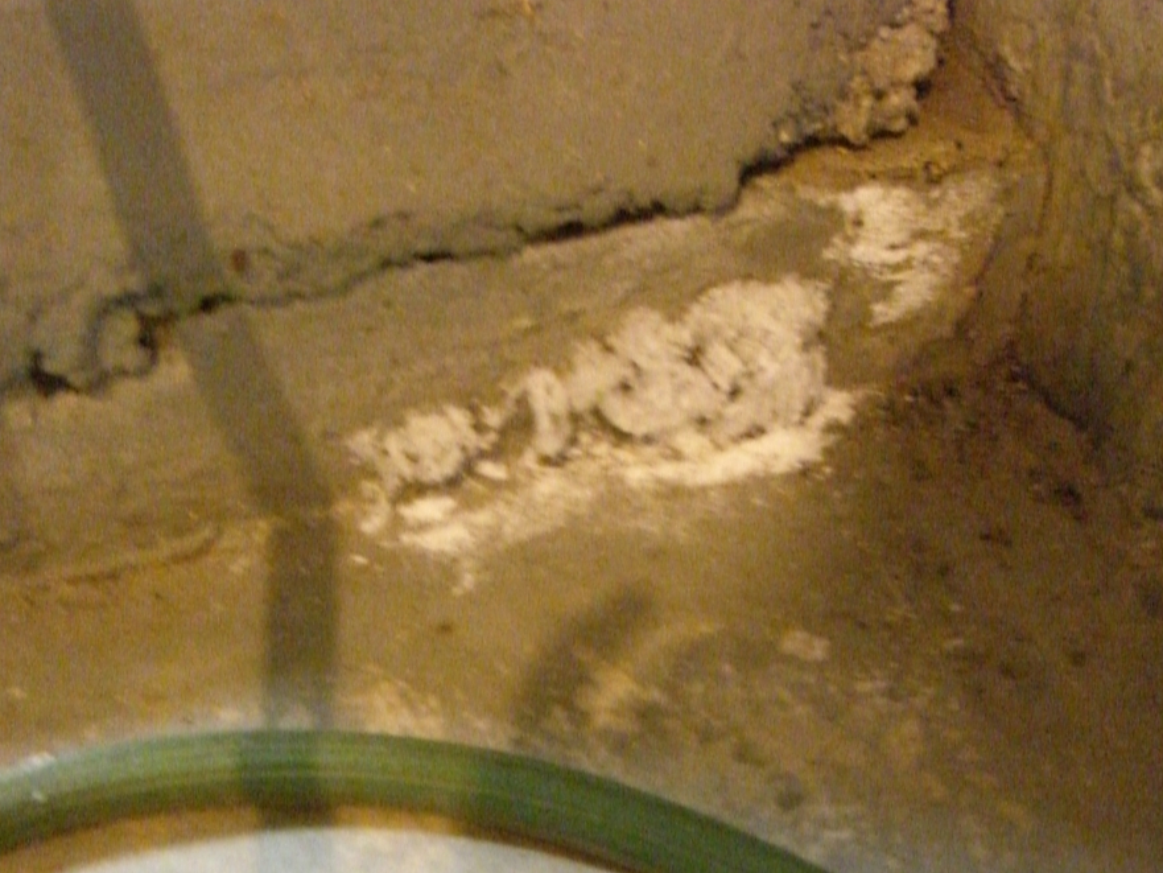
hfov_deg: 41.2
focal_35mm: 46
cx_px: 632
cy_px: 514
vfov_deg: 31.5
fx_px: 1546
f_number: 2.8
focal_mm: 7.9
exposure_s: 1/30
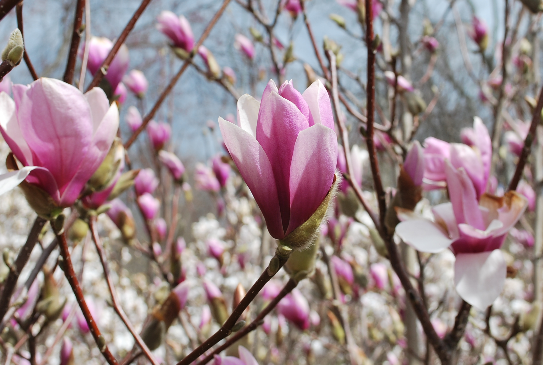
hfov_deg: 32.3
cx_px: 278
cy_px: 140
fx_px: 937
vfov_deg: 22.0
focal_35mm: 62
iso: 100
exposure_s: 1/320
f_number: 9
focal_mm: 30
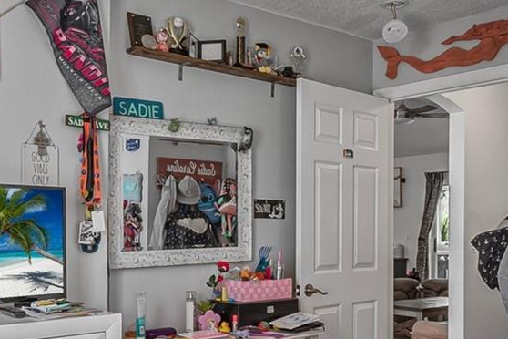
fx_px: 607
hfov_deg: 45.3
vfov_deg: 30.6
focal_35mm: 43
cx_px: 221
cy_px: 260
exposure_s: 1/5
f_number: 9
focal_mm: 10
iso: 320
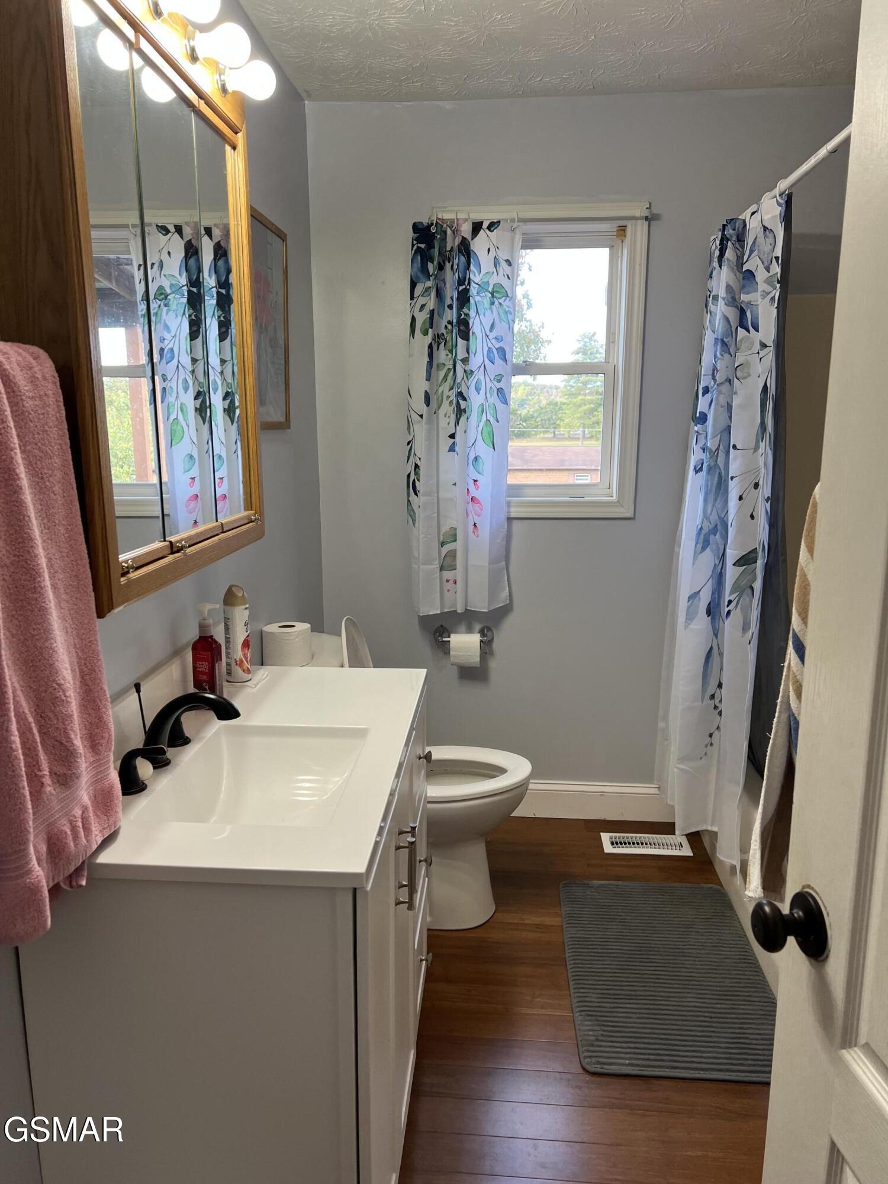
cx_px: 444
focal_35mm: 26
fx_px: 889
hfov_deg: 53.1
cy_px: 592
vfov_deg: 67.3
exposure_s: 1/120
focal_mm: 5.7
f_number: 1.5
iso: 50
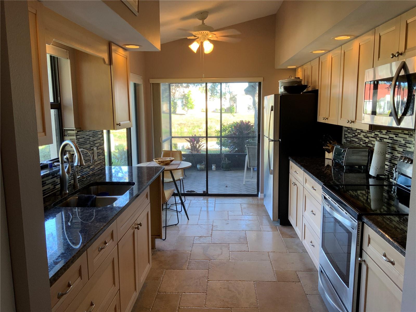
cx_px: 208
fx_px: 349
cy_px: 156
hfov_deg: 61.7
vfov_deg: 48.2
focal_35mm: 29
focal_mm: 3
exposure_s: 1/60
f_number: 1.8
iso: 40
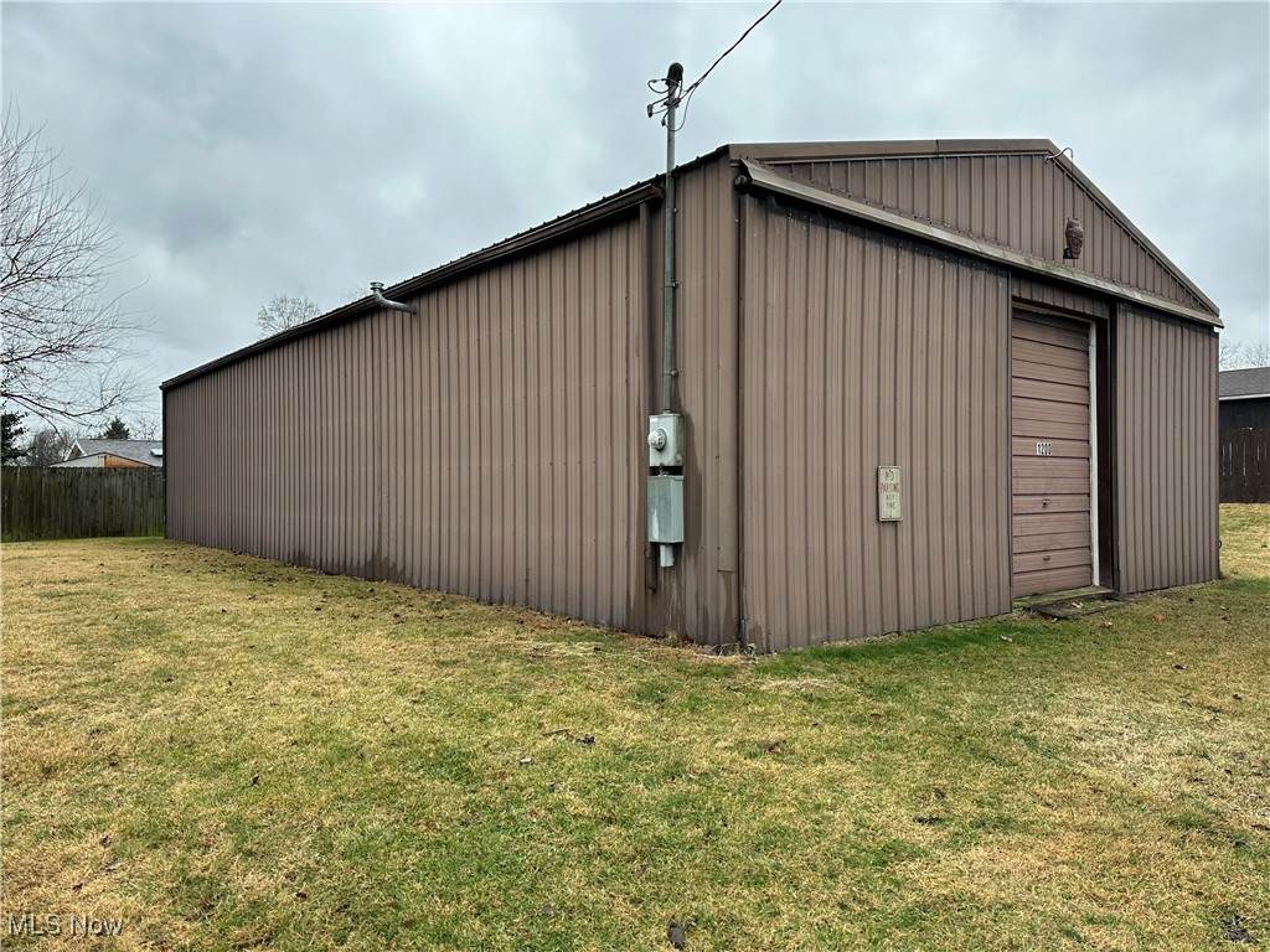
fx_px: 881
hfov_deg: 71.6
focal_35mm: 24
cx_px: 635
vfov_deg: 56.8
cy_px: 476
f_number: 1.78
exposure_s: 1/121
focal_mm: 6.86
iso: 80
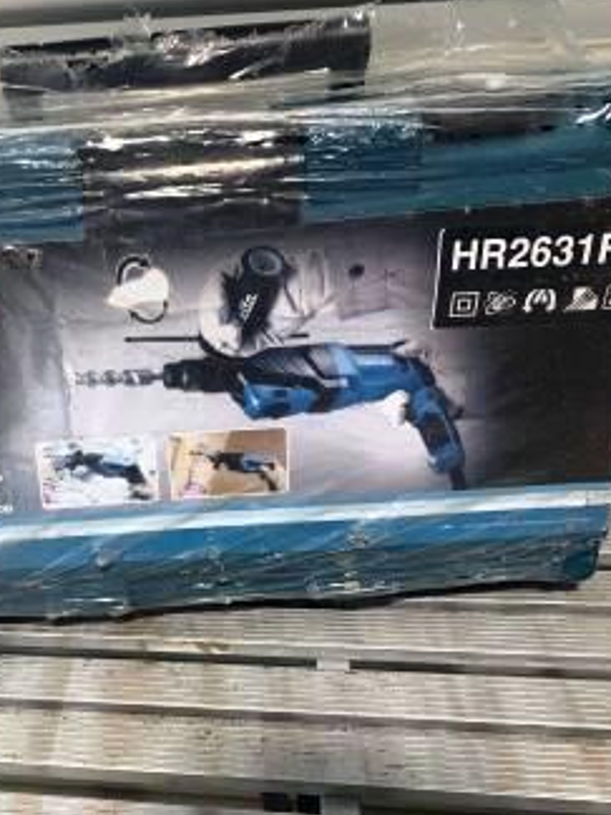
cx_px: 163
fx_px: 847
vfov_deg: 51.4
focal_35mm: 36
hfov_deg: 38.8
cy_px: 410
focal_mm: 4.2
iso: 80
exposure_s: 1/50
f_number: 1.8
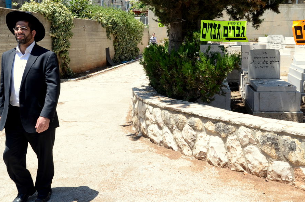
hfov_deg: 43.9
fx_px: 379
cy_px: 96
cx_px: 149
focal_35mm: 45
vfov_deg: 29.9
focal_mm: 19
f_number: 5.6
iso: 125
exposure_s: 1/320
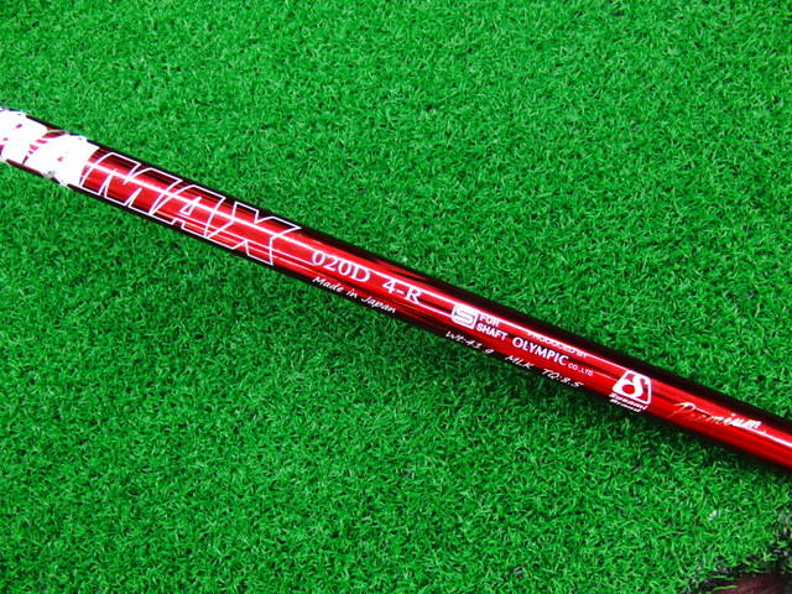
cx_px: 396
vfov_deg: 38.7
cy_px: 297
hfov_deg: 50.1
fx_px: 847
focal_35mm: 37
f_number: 3.6
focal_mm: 6.42
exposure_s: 1/25
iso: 400
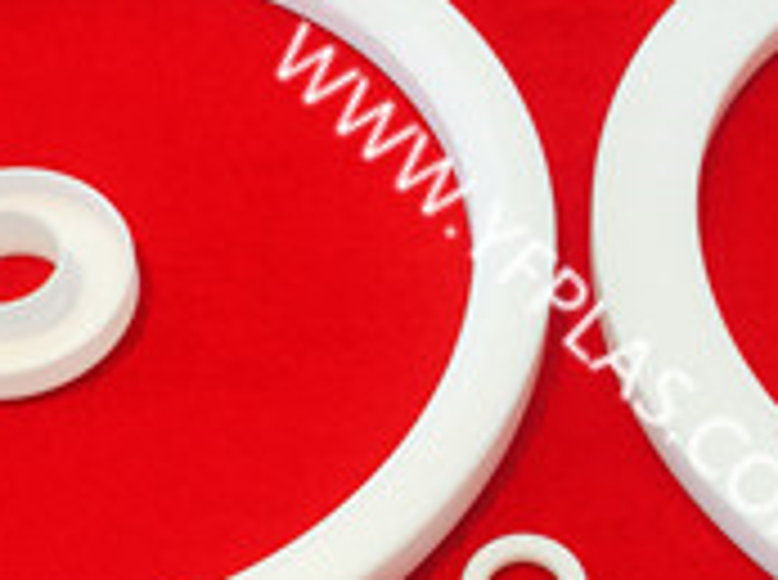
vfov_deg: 17.5
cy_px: 299
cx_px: 558
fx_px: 1884
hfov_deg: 23.2
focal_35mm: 84
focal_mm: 4.15
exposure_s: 1/33
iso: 40
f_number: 2.2
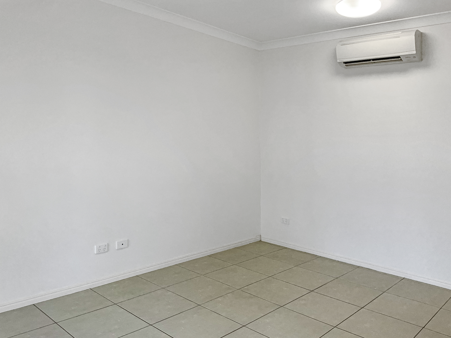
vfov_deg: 48.2
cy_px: 169
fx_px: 378
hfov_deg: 61.7
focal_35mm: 29
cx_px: 226
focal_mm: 3
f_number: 1.8
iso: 50
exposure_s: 1/100
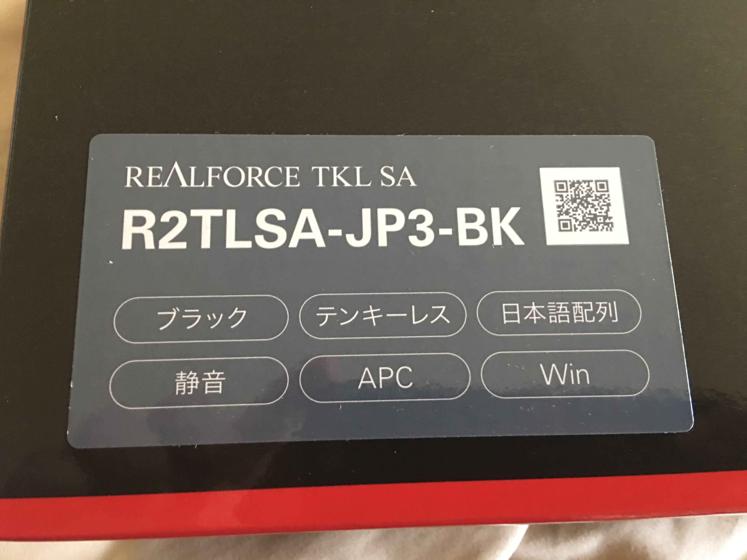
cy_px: 280
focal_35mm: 29
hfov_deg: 61.7
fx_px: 626
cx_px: 374
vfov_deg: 48.2
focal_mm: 4.15
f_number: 2.2
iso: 64
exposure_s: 1/4
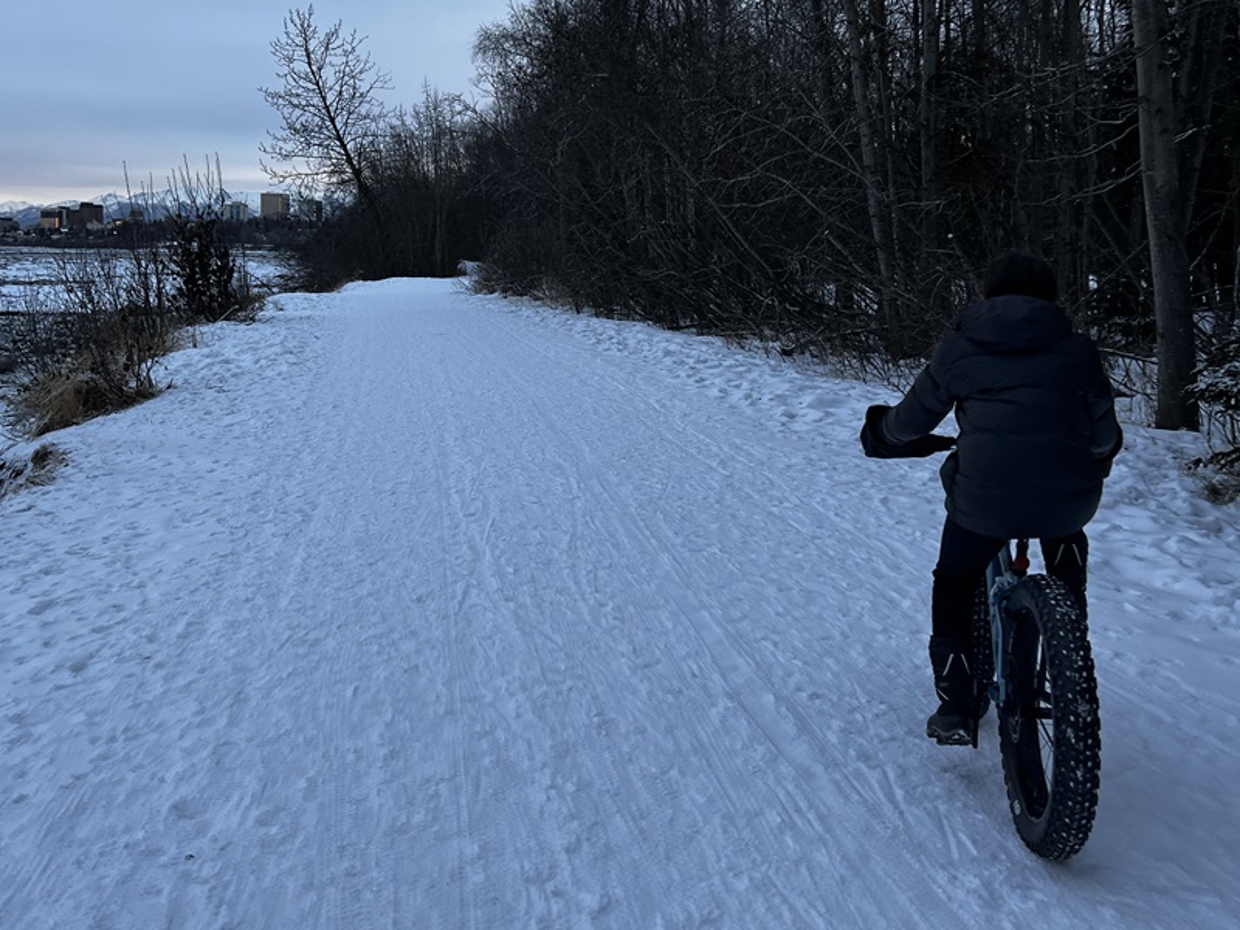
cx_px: 620
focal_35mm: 26
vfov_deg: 53.1
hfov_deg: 67.3
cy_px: 465
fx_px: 931
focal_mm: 5.7
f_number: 1.5
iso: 50
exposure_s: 1/414
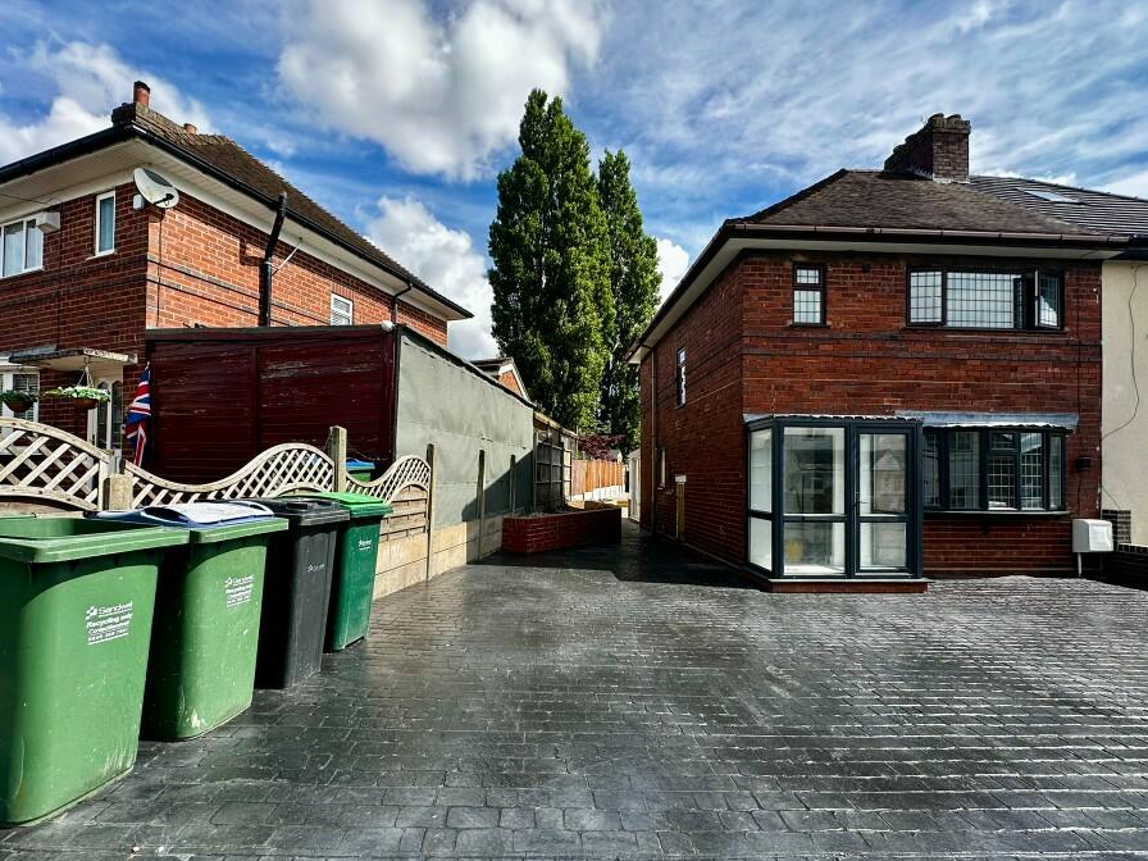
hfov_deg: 94.5
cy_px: 470
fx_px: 531
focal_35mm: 16
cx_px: 565
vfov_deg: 77.9
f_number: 2.2
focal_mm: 2.22
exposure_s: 1/1006
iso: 40
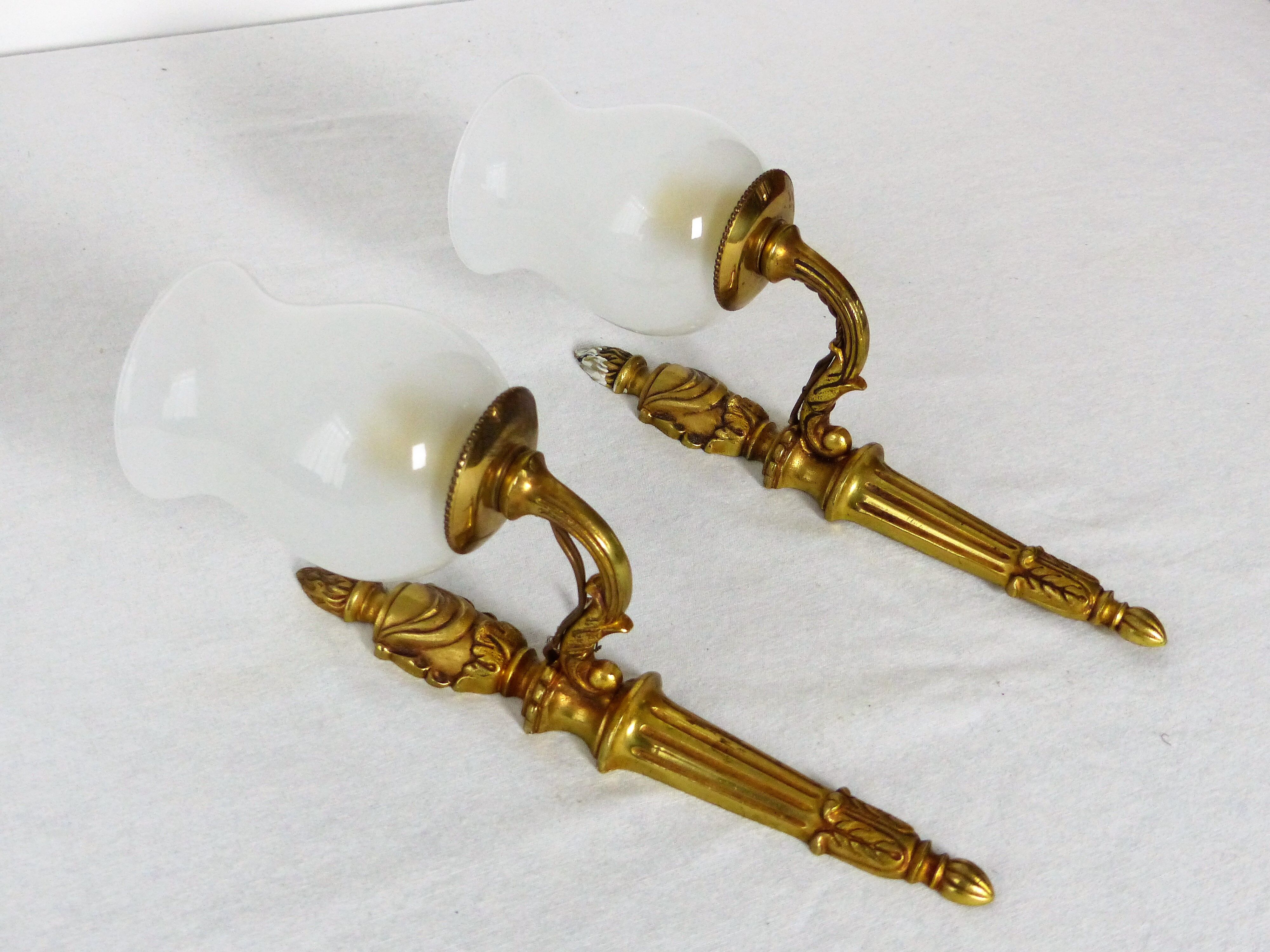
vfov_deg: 29.7
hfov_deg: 38.9
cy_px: 476
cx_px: 635
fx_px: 1798
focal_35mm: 49
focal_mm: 8.4
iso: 400
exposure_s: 1/60
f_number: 2.8
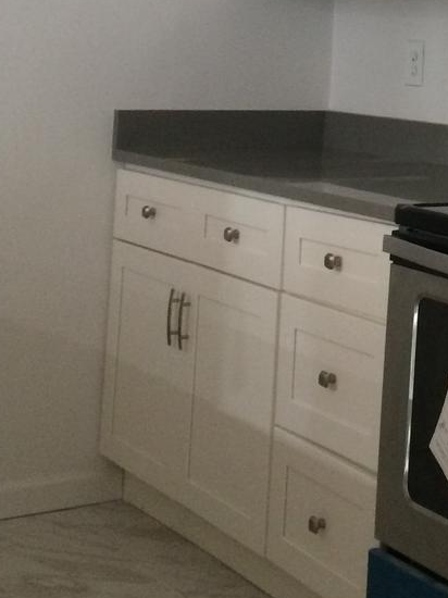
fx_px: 1399
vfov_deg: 23.1
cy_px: -13
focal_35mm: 81
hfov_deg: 17.4
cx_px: 531
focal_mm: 4.15
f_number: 2.2
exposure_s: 1/17
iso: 250
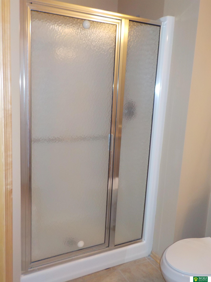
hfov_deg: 46.8
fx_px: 244
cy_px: 141
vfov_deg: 60.0
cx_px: 106
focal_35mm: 30
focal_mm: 4.1
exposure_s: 1/30
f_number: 3.3
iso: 200
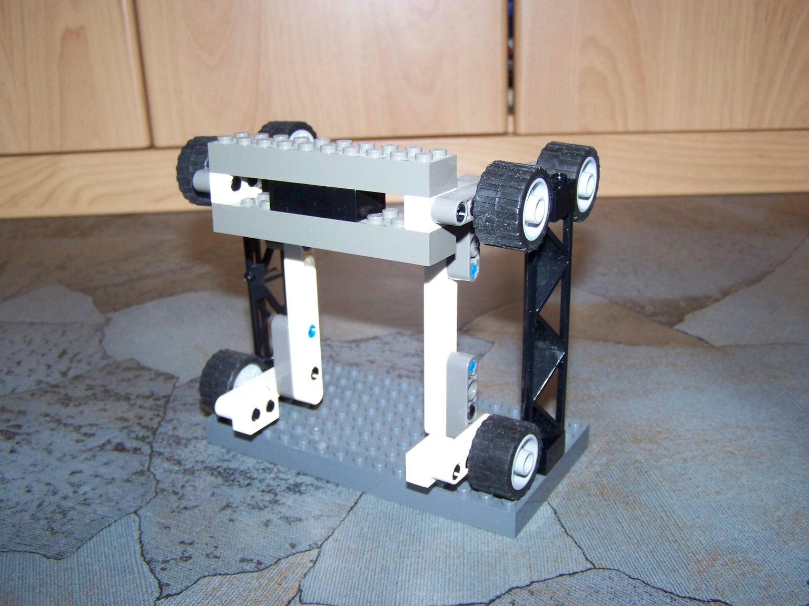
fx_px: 888
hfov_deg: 49.0
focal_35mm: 38
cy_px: 303
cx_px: 404
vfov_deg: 37.7
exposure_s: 1/30
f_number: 2.8
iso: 200
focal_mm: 6.3
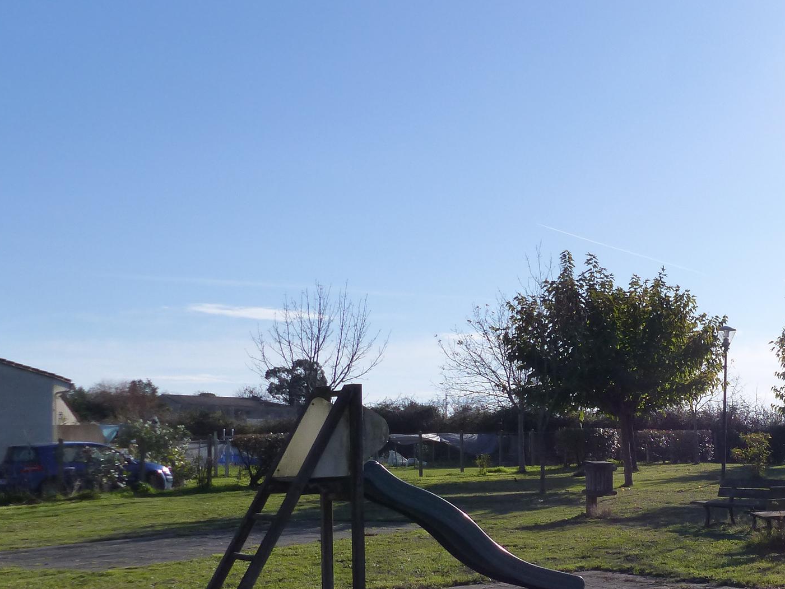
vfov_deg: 27.3
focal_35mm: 53
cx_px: 710
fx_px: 1202
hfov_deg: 34.1
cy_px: 420
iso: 160
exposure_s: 1/1600
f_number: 4
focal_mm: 5.3
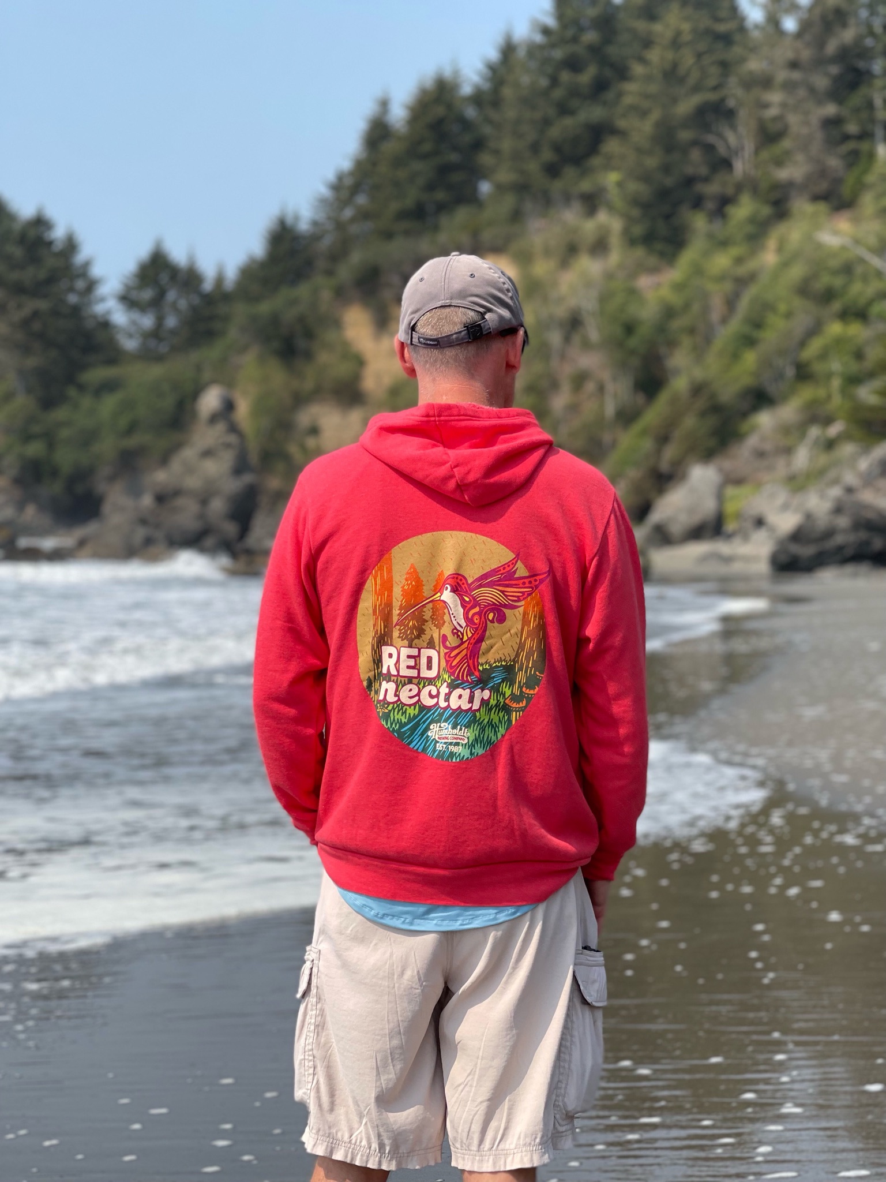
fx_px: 2184
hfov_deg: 22.9
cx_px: 443
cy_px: 591
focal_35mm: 64
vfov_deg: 30.3
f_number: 2.2
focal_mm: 7.5
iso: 20
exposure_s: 1/1143
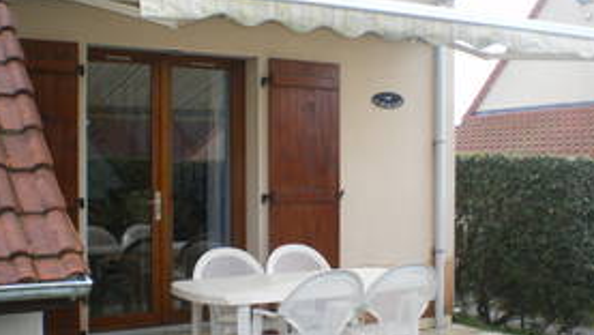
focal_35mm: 51
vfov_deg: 23.5
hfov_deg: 40.5
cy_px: 178
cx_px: 324
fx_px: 804
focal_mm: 6.3
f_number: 4.6
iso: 64
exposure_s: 1/100
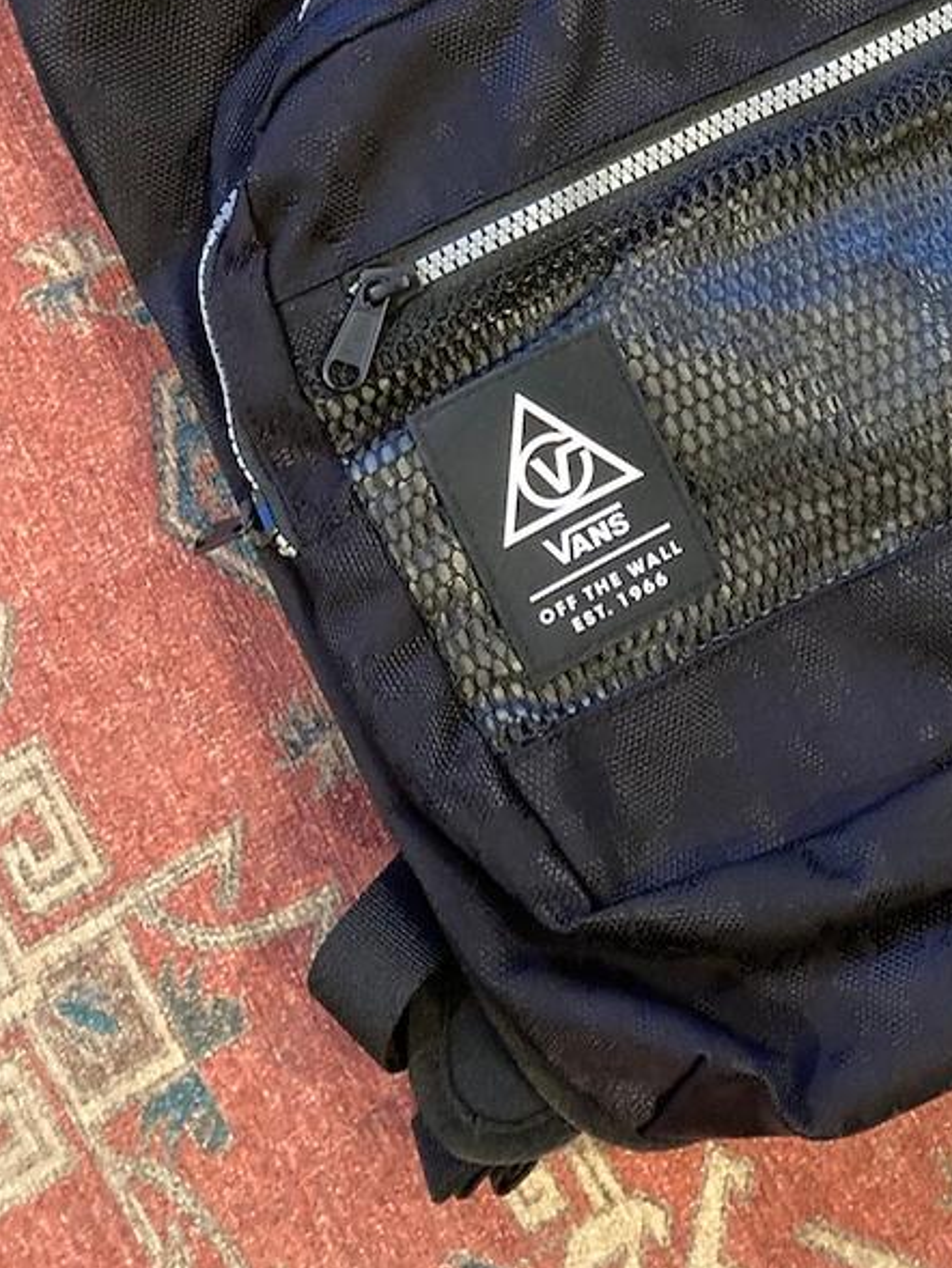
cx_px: 775
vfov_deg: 32.1
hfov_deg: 25.2
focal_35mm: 57
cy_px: 121
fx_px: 2089
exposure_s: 1/30
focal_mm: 3.99
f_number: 1.8
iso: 640
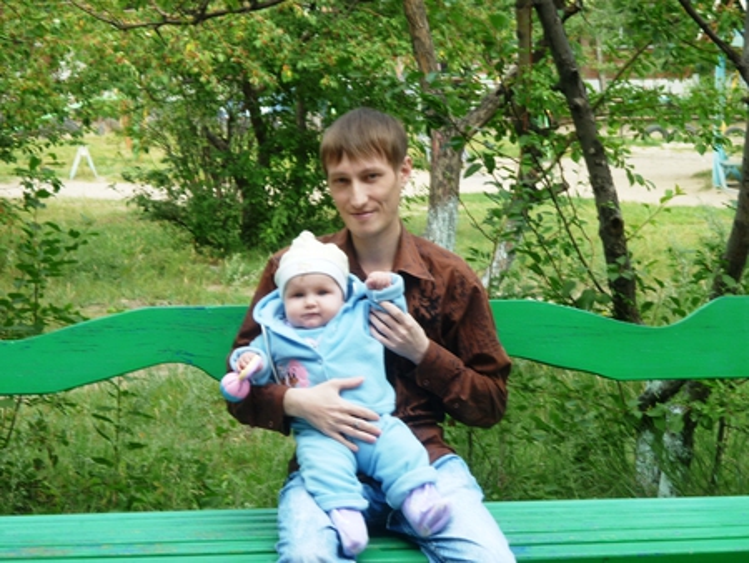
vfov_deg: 13.8
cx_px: 374
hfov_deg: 18.4
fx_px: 2316
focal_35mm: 107
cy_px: 282
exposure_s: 1/100
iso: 80
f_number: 5.1
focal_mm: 17.7
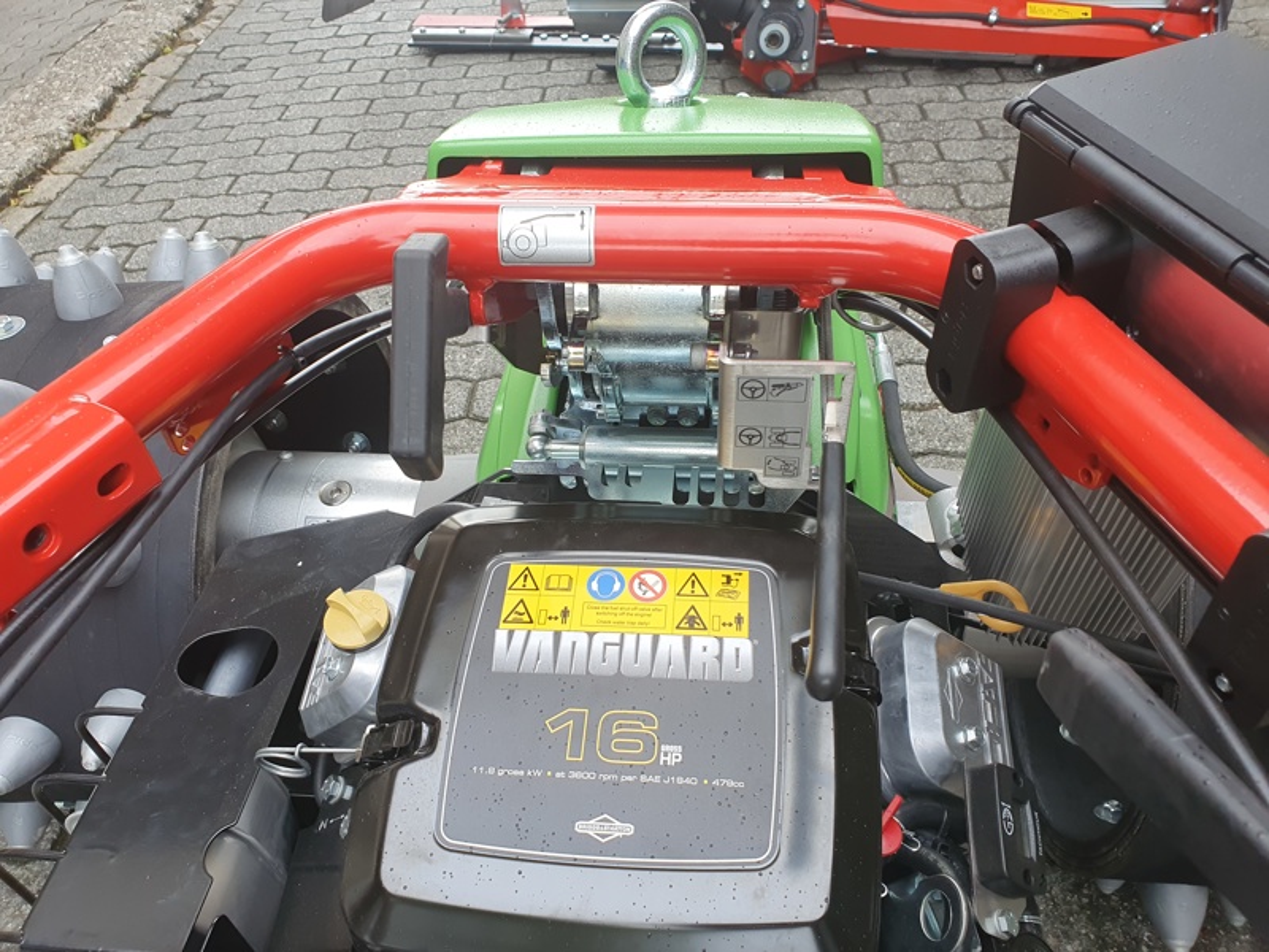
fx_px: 953
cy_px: 476
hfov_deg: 67.3
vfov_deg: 53.1
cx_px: 634
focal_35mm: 26
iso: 64
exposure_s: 1/100
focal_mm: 4.32
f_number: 2.4
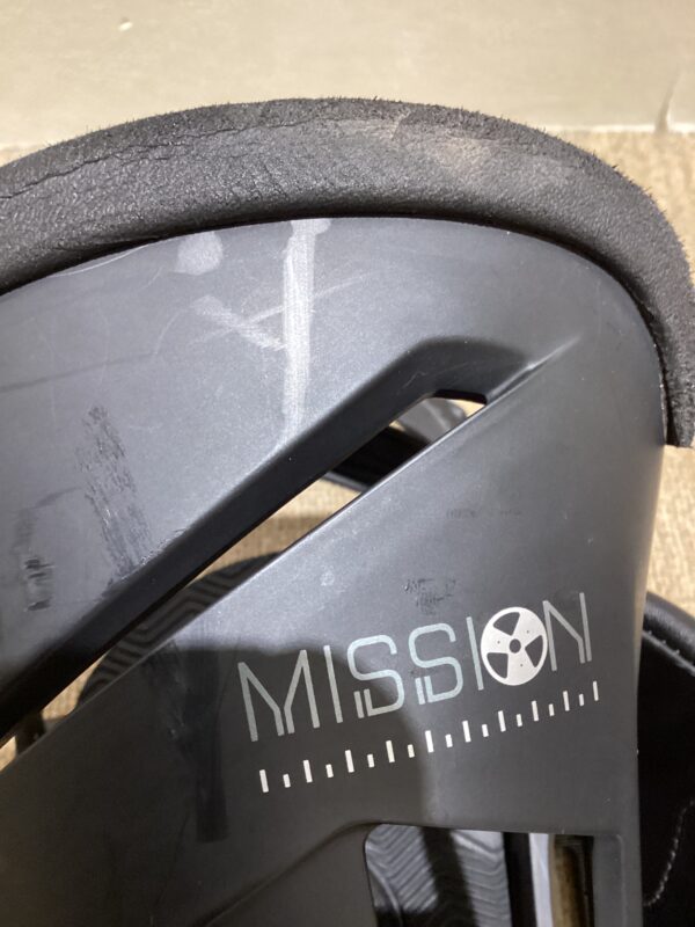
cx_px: 348
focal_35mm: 31
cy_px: 464
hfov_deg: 45.4
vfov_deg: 58.4
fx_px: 830
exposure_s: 1/50
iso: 320
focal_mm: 3.3
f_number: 2.4
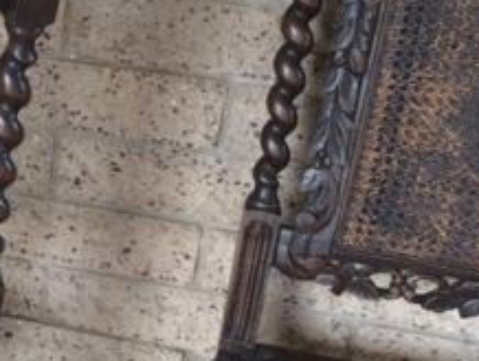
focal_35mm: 85
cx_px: -193
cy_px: 233
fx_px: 1177
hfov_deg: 20.4
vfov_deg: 17.4
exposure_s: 1/60
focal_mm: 4.15
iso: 40
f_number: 2.2
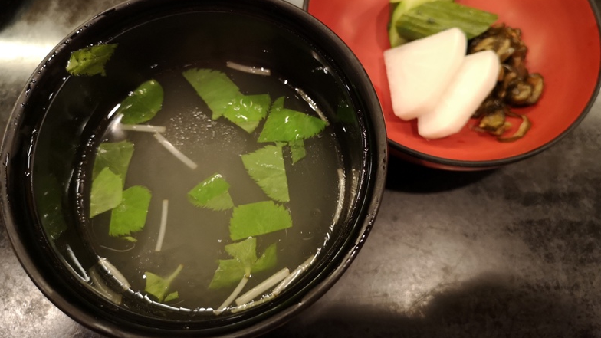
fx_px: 478
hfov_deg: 64.3
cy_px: 123
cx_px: 304
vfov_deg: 38.7
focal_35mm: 30
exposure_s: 1/50
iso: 400
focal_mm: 3.95
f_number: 1.8
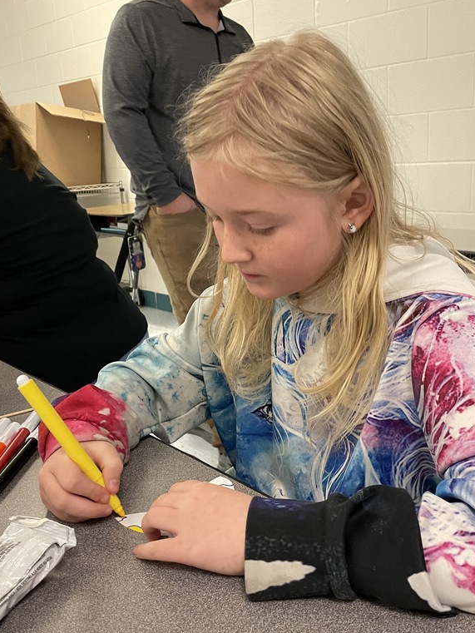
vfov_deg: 52.6
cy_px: 316
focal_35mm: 35
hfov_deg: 40.7
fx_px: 640
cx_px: 264
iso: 400
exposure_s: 1/40
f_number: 1.6
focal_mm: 4.2
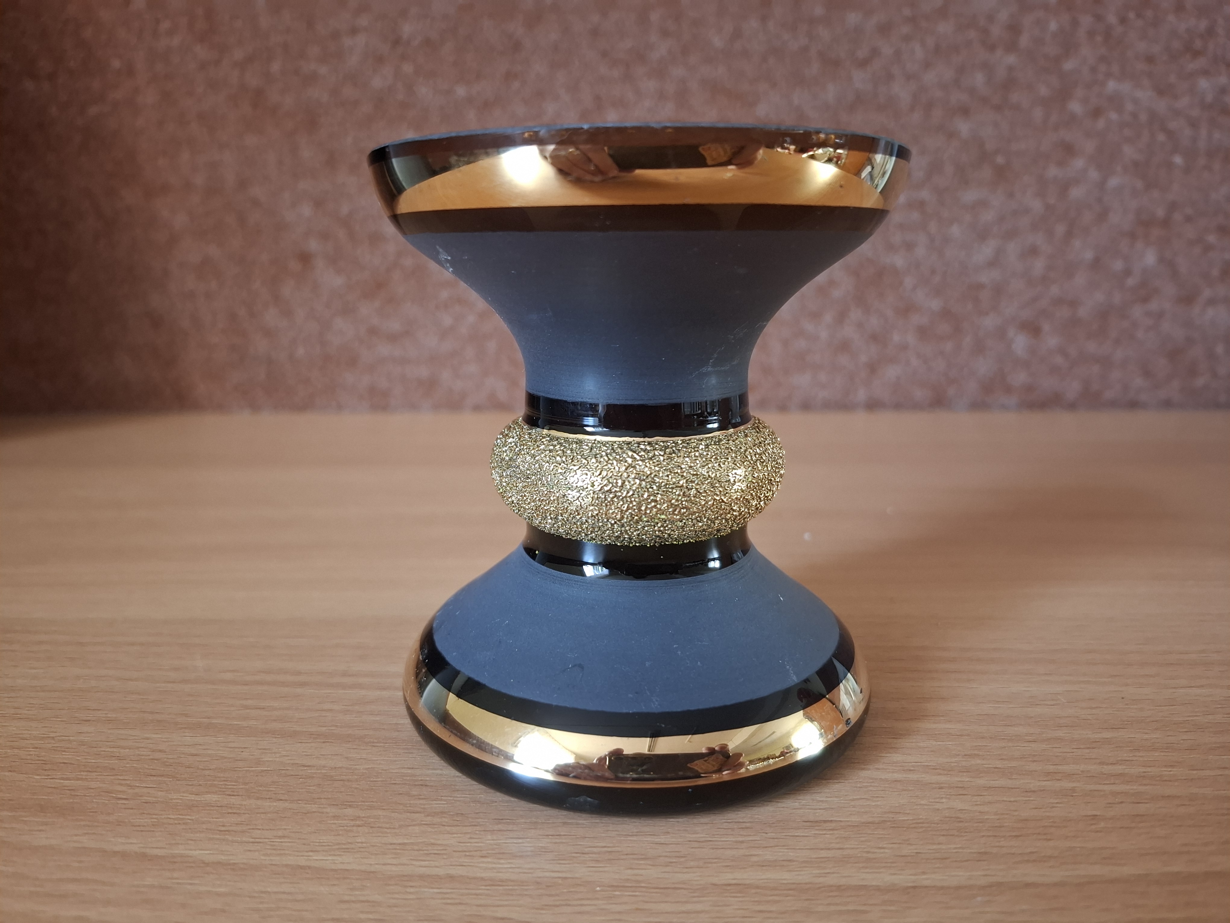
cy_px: 462
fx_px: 817
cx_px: 615
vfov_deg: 58.9
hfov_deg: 73.9
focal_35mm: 23
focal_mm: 5.54
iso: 400
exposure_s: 1/25
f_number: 1.8
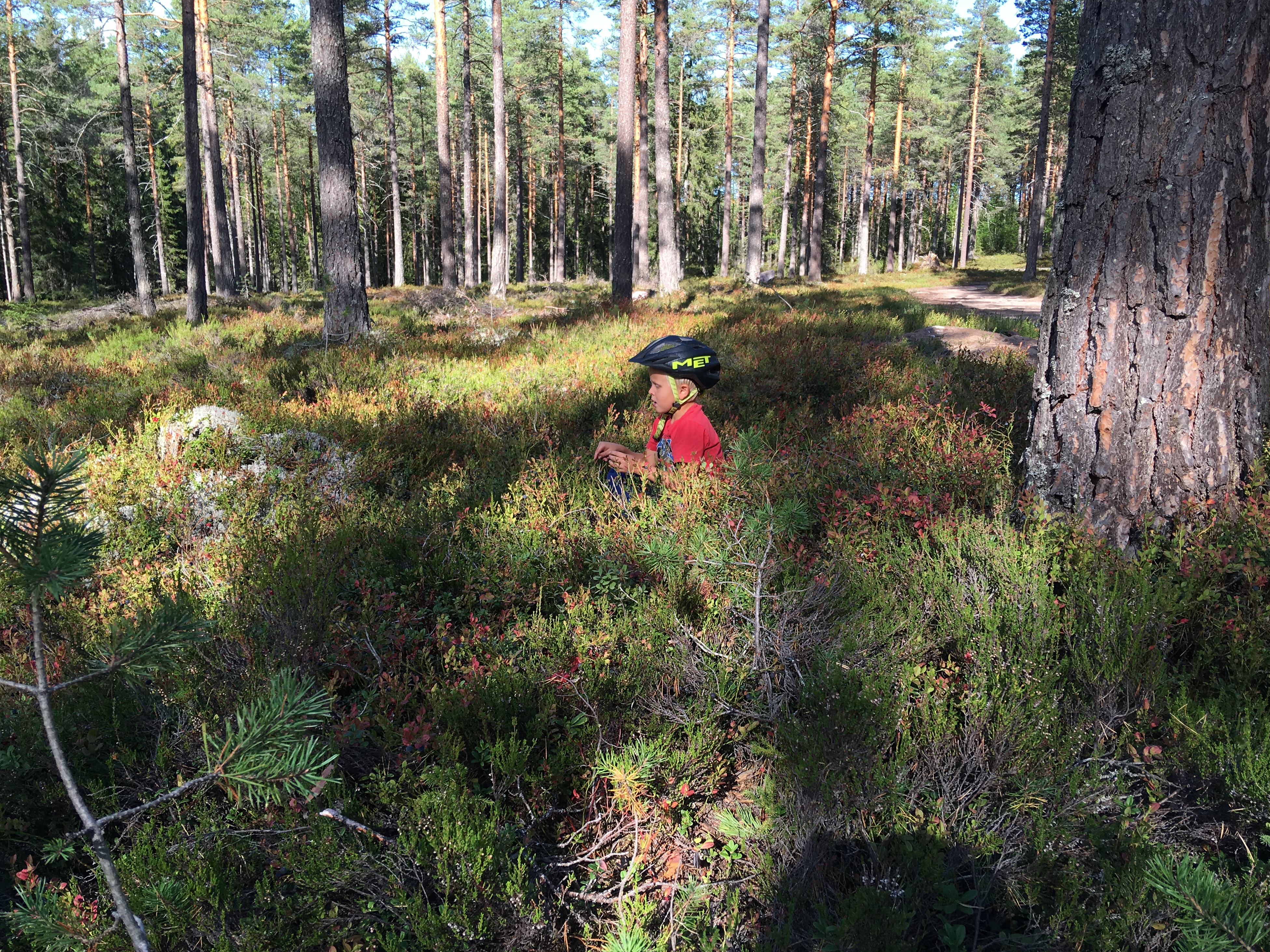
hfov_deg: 60.0
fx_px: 1101
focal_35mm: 30
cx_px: 636
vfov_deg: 46.8
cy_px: 463
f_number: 2.2
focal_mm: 4.15
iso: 25
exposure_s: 1/330
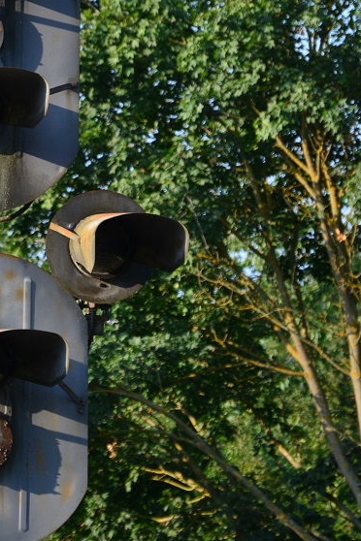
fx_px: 7521
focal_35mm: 500
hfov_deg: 2.7
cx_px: -17
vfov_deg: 4.1
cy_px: 182
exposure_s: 1/640
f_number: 6.3
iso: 250
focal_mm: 155
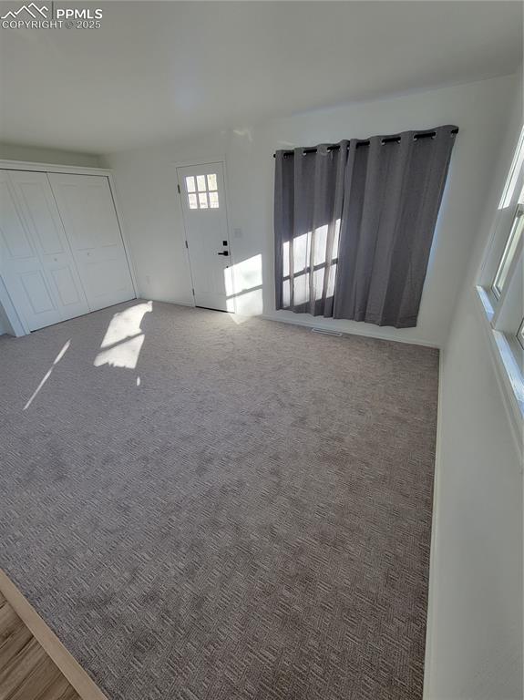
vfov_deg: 106.2
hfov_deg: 89.9
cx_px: 262
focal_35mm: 13
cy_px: 350
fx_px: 263
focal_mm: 2.2
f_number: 2.2
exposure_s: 1/60
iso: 64
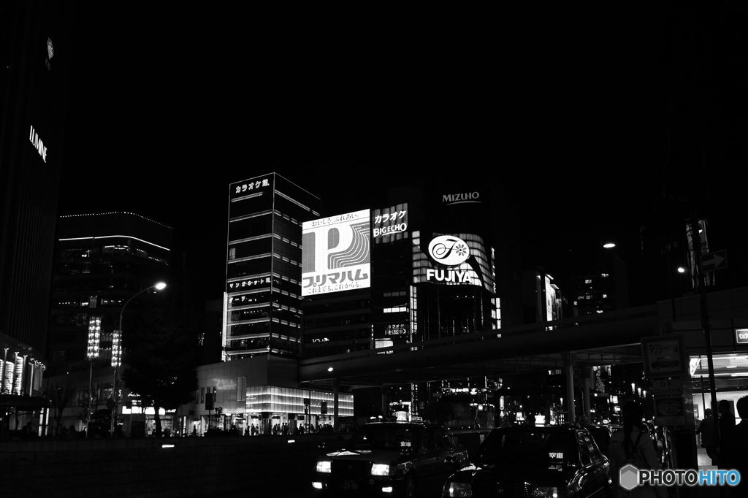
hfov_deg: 53.1
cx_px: 374
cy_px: 249
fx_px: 748
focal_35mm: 36
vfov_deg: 36.8
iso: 640
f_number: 4.5
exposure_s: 1/80
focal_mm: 24
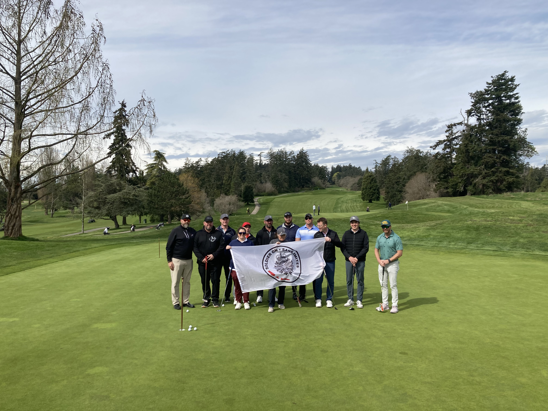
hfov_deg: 63.4
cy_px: 206
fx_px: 443
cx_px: 274
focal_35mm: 28
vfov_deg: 49.7
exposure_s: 1/2525
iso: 20
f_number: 1.8
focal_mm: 3.99
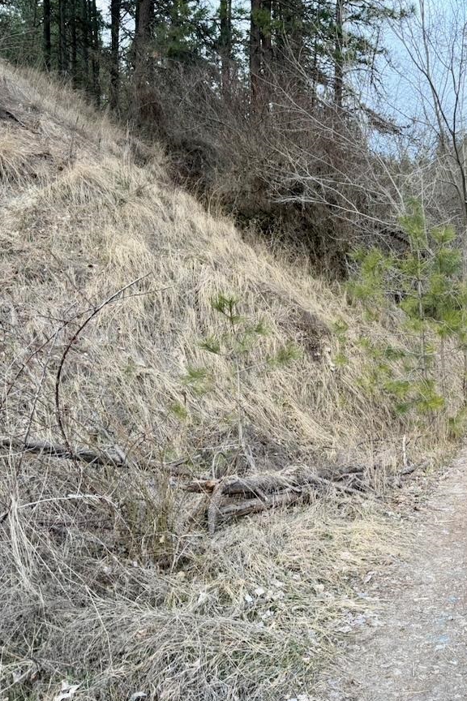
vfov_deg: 51.8
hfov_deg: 33.9
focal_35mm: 37
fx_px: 720
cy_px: 320
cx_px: 426
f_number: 1.78
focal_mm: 6.76
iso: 100
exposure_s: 1/177
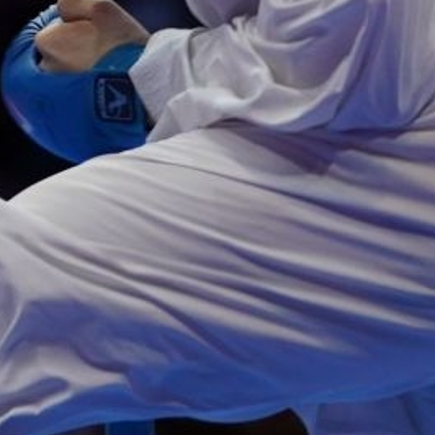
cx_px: -371
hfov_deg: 1.7
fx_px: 14402
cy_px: -340
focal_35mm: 1013
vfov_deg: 1.7
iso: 1000
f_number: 2.8
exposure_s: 1/1000
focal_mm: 176
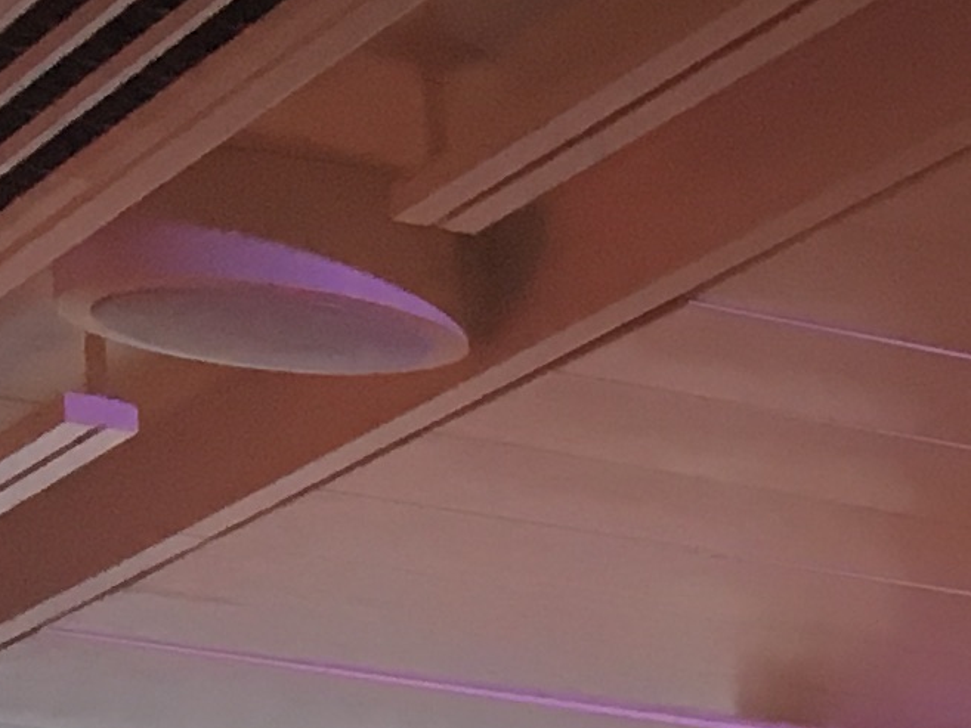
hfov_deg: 9.2
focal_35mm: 178
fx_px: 4994
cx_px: 2756
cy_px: 2085
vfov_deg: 7.5
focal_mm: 4.15
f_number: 2.2
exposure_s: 1/33
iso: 80
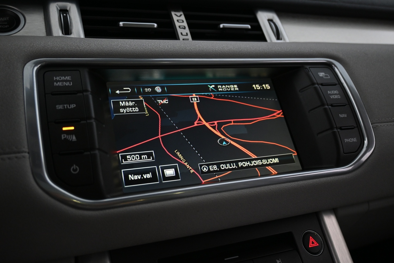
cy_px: 132
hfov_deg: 57.2
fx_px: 361
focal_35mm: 33
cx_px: 197
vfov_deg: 40.0
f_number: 4
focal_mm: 22
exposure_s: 1/40
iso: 1250
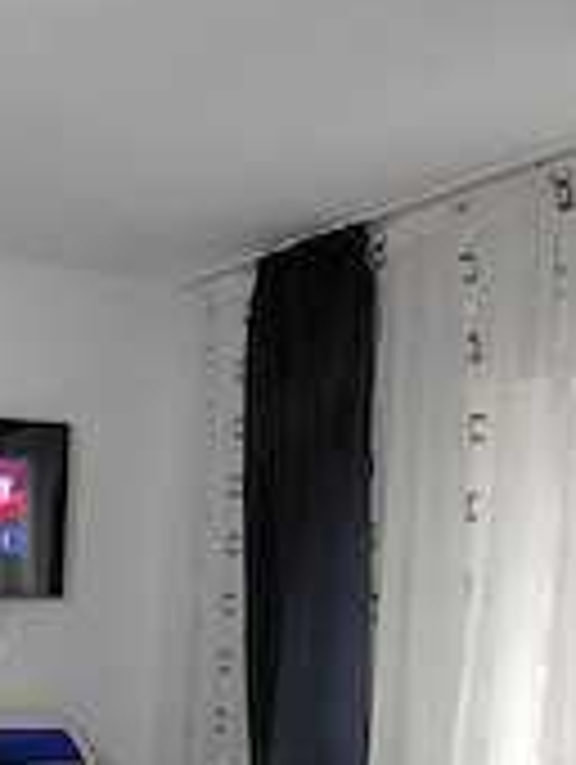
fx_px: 885
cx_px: -90
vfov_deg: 46.7
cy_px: 414
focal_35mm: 40
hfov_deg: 31.2
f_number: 2.2
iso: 500
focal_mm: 2.16
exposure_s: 1/50
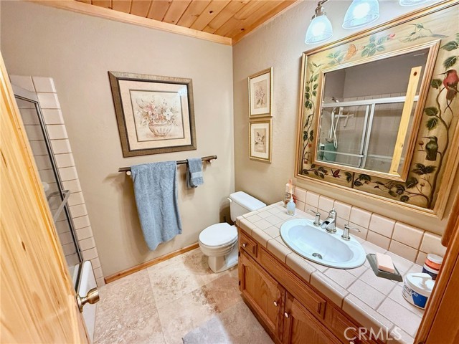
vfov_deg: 85.7
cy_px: 172
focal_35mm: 14
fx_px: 186
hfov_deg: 102.1
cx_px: 230
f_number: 2.2
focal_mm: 2.22
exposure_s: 1/60
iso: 400
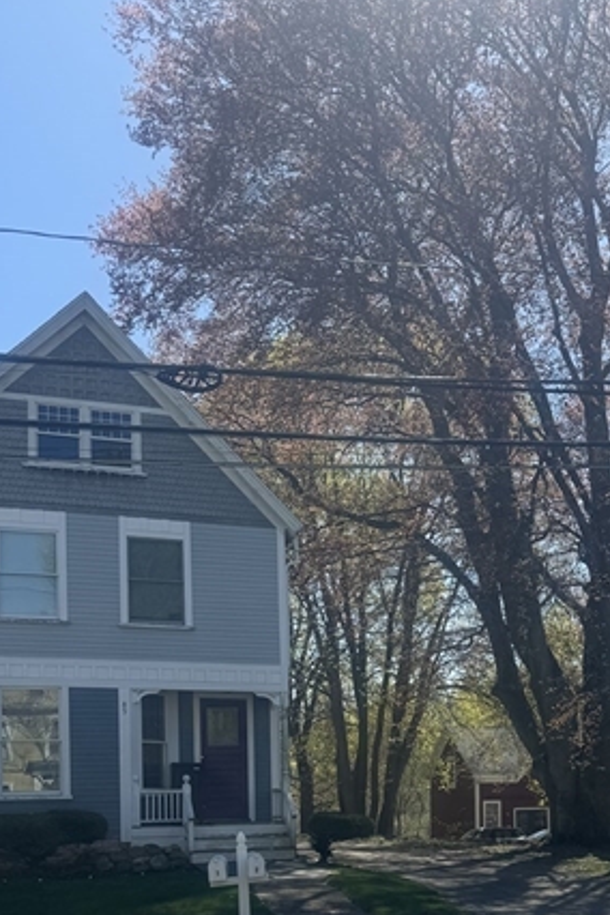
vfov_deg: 41.5
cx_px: 494
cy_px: 745
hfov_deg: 29.2
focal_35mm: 45
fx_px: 1144
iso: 80
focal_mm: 6.76
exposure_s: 1/3413
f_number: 1.78
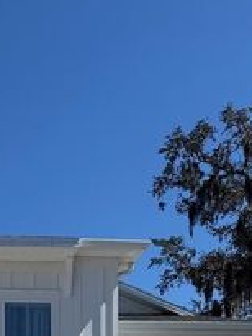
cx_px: -51
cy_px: 506
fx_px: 756
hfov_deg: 18.0
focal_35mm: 78
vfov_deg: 21.1
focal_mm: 6.76
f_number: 1.78
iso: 80
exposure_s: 1/6711
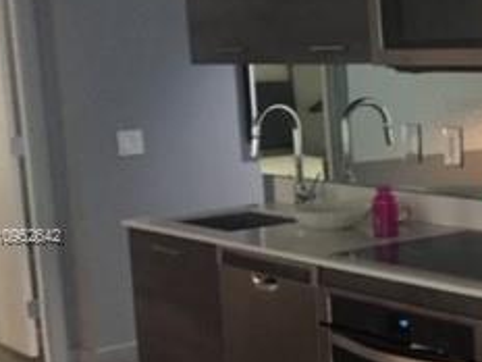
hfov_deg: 22.3
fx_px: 1114
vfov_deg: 18.4
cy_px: 237
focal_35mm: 80
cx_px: 598
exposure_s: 1/15
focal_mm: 4.15
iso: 500
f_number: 2.2
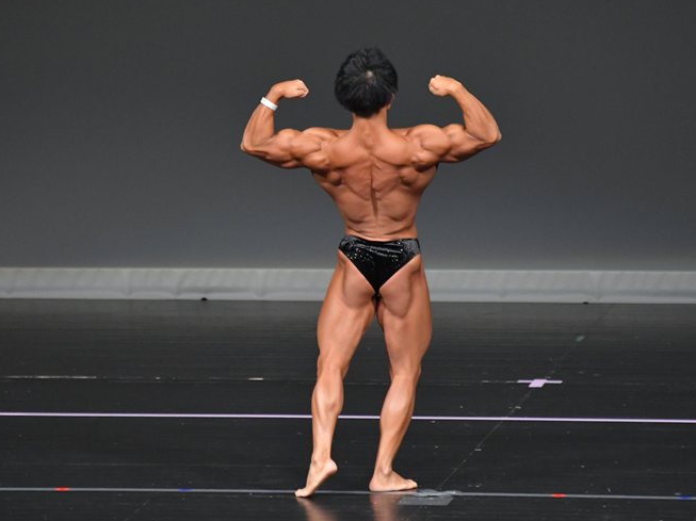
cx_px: 335
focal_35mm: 428
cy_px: 265
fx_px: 8601
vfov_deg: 3.5
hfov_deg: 4.6
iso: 4000
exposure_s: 1/400
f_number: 5.6
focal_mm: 250
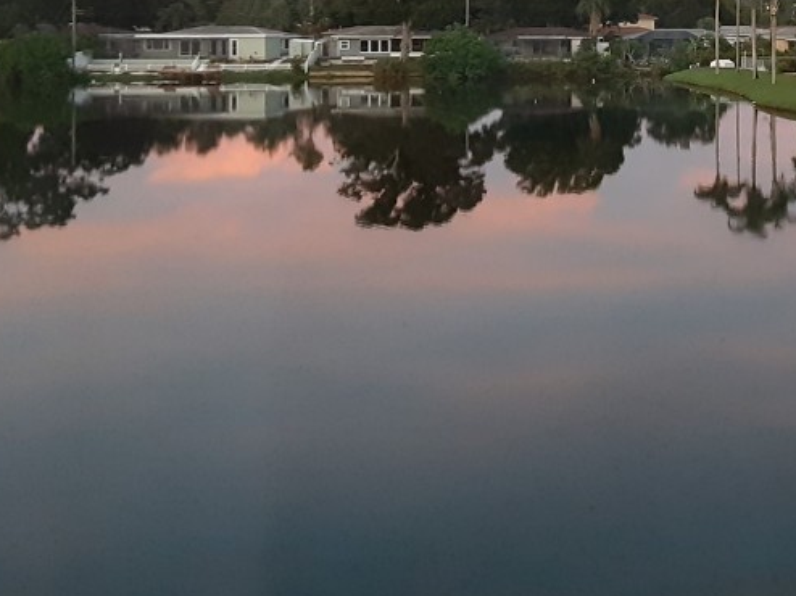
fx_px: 1287
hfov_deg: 32.8
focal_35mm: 56
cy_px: 13
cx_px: 699
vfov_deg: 25.0
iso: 160
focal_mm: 2.91
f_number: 1.9
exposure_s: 1/60
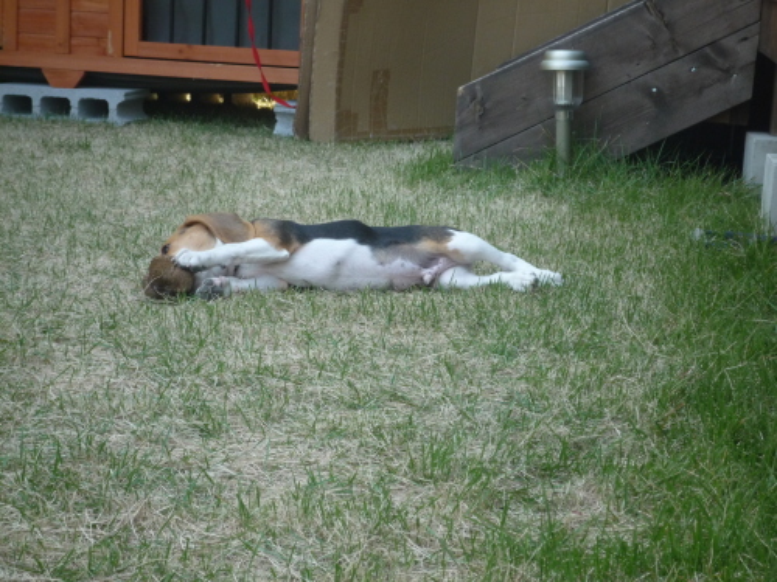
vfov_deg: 14.8
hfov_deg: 19.6
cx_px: 388
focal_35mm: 100
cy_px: 291
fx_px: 2245
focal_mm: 17.6
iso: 200
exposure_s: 1/125
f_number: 5.6
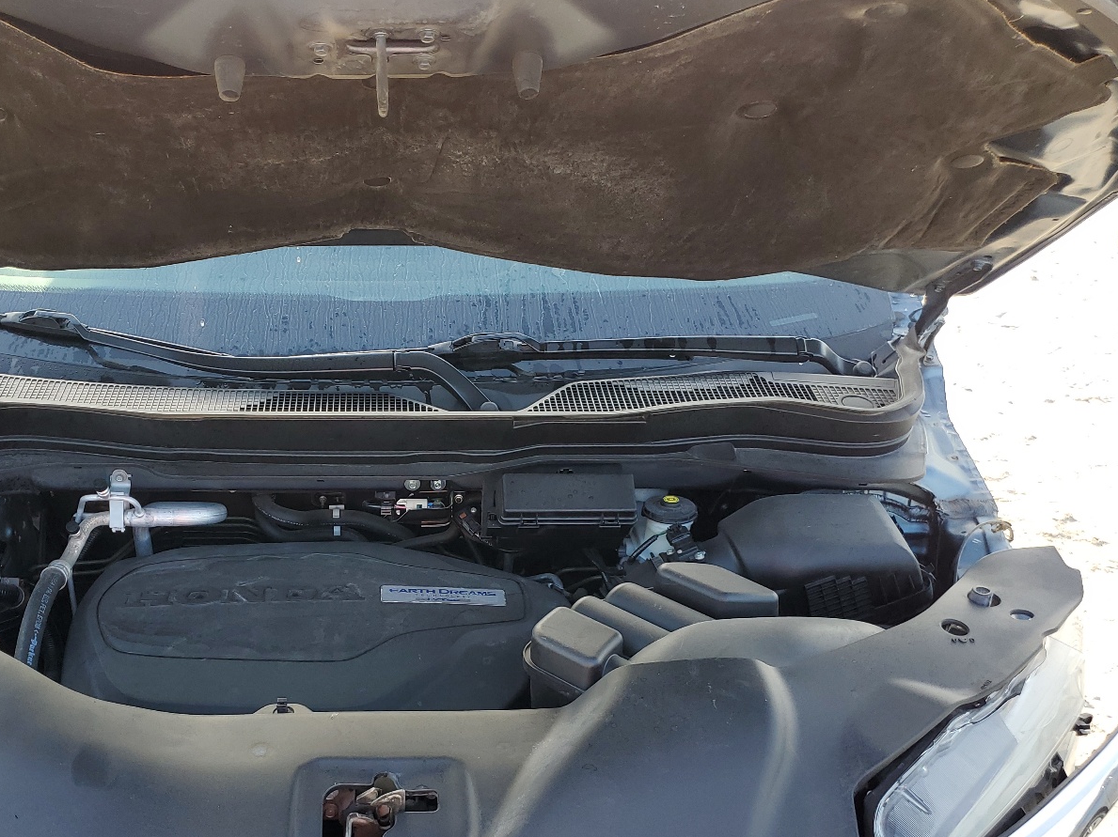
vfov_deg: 40.2
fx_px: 1130
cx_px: 368
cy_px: 558
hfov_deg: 51.6
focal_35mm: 35
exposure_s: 1/345
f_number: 1.5
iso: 50
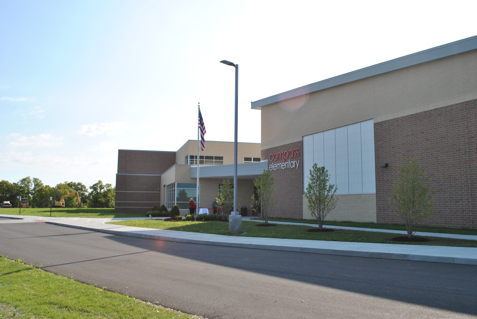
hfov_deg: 61.9
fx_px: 398
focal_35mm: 30
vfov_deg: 43.7
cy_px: 160
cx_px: 238
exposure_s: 1/250
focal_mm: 20
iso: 100
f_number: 8
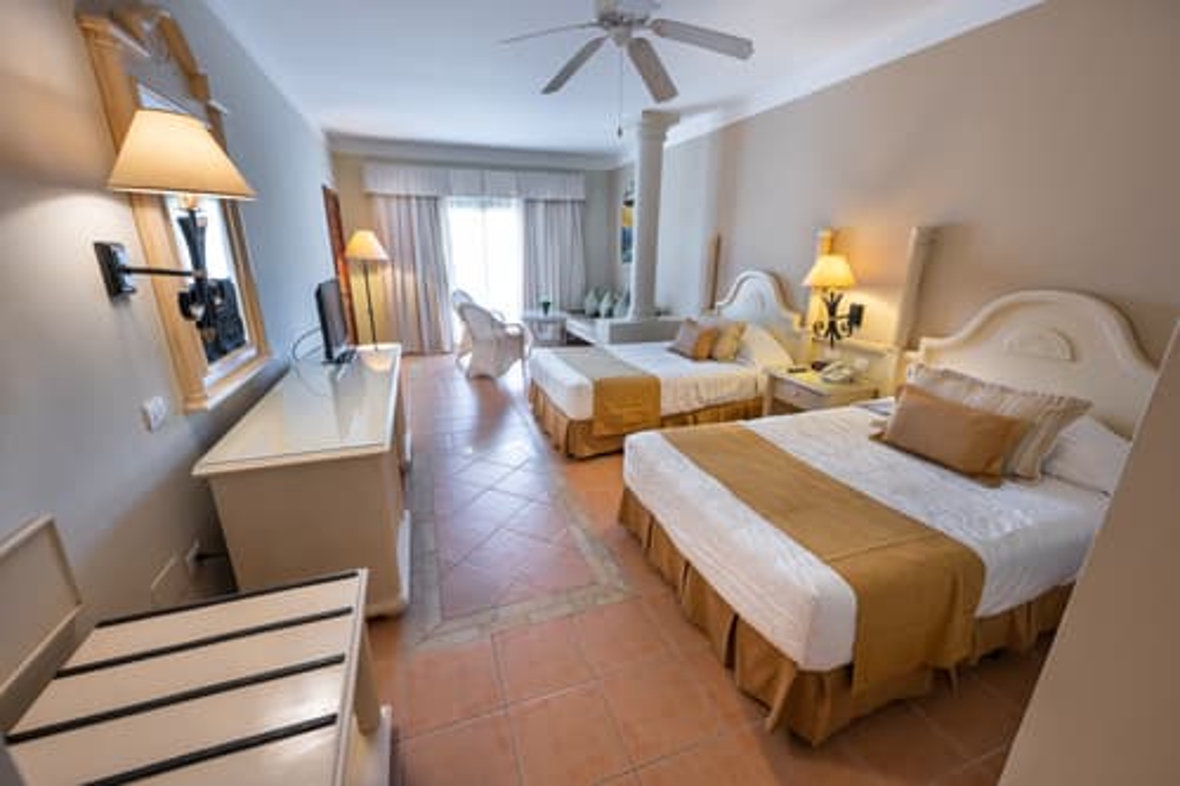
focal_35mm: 14
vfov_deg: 81.2
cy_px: 393
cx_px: 590
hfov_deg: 104.3
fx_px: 459
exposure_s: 1/2.5
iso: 200
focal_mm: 14
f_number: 8
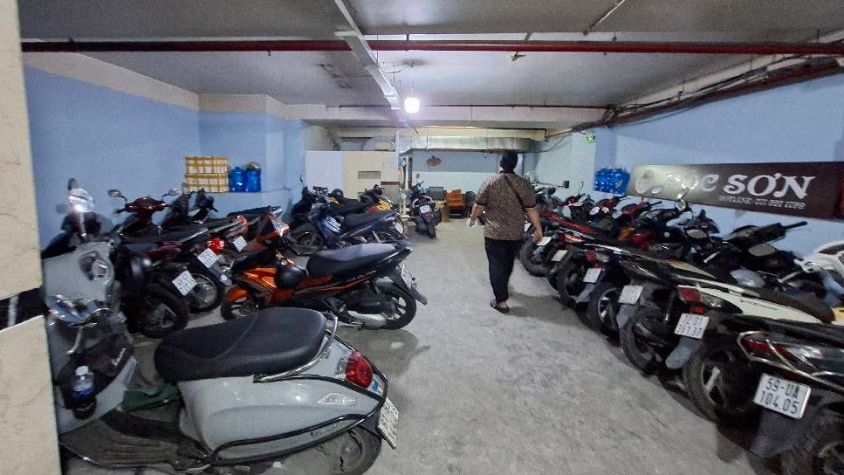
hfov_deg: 103.0
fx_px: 336
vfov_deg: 70.3
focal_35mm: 15
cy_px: 210
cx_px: 408
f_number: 2.2
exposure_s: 1/25
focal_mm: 1.74
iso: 320
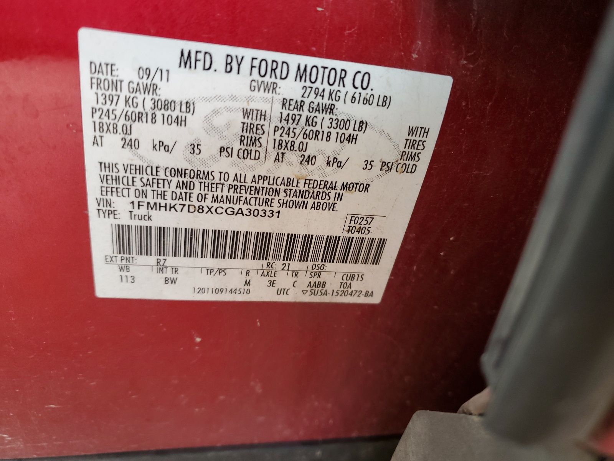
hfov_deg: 67.3
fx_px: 461
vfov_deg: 53.1
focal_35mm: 26
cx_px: 307
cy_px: 230
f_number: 1.5
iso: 73
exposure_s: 1/60.2
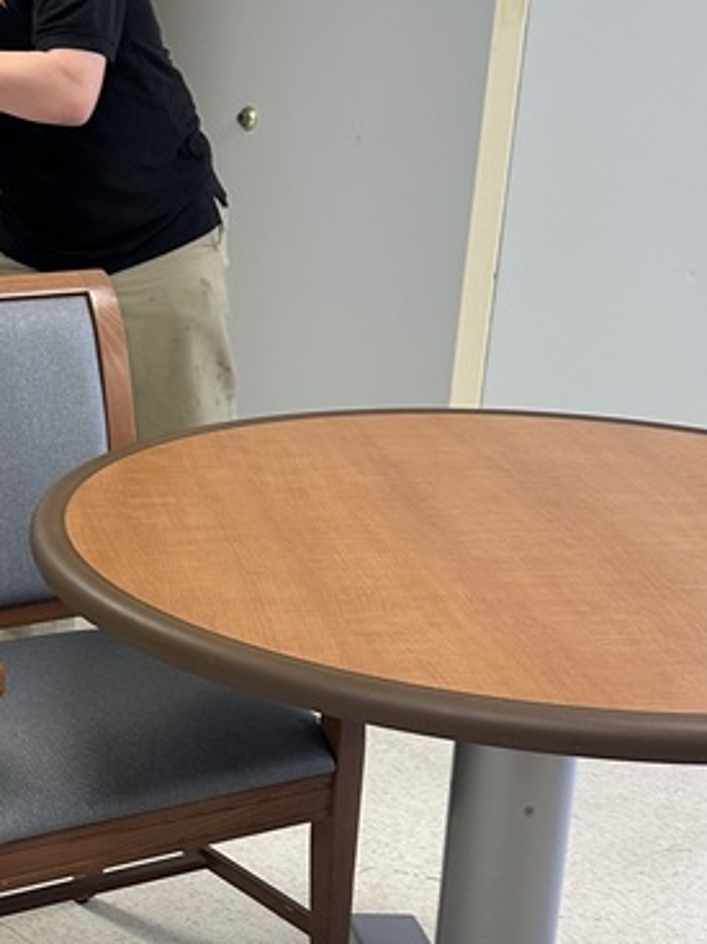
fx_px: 1826
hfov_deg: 20.9
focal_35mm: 67
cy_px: 592
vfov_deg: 28.9
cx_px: -62
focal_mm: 6.86
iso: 160
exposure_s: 1/120
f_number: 1.78
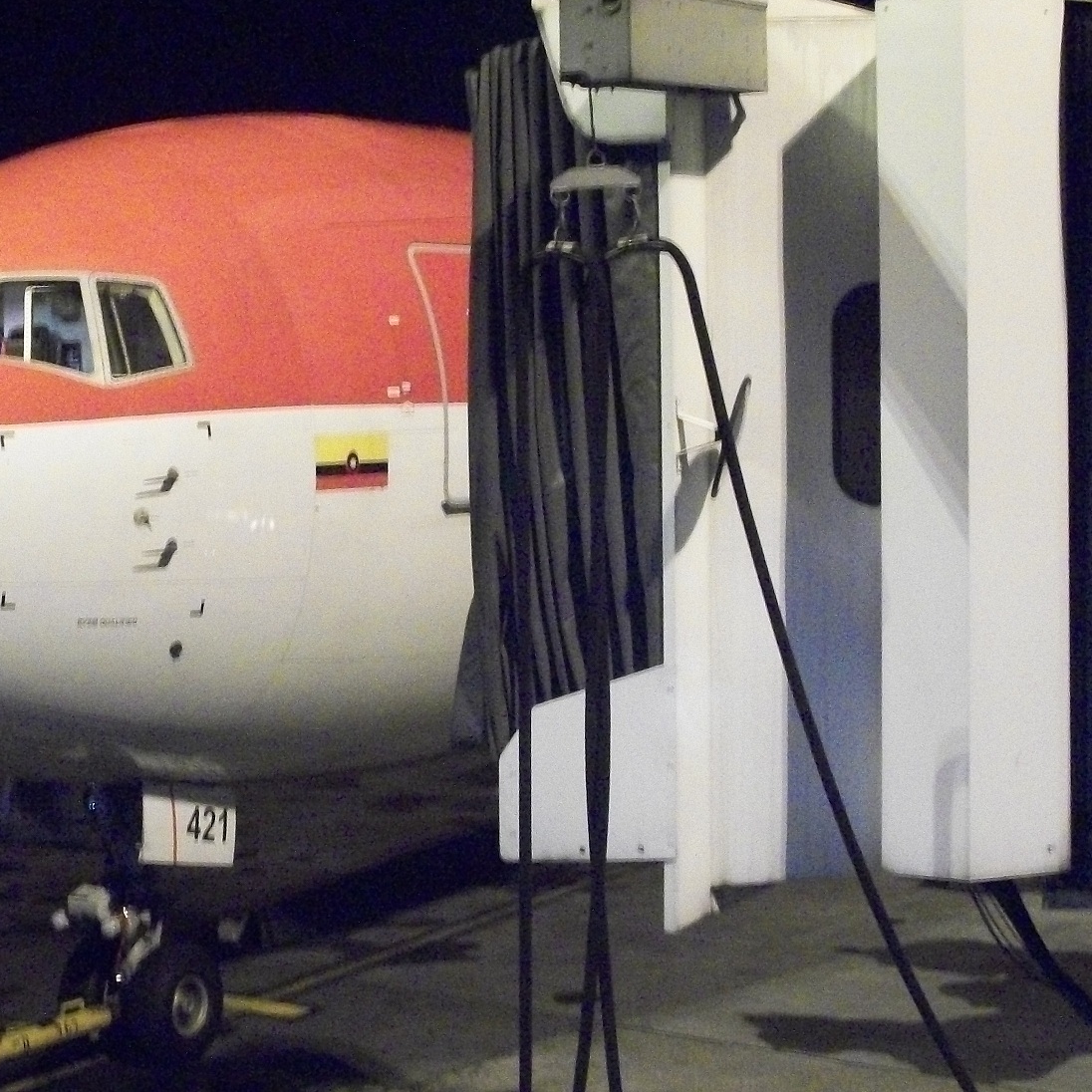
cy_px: 518
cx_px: 255
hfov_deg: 24.0
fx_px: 2534
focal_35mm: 71
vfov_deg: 24.3
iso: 640
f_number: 3.5
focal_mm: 7.8
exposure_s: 1/8
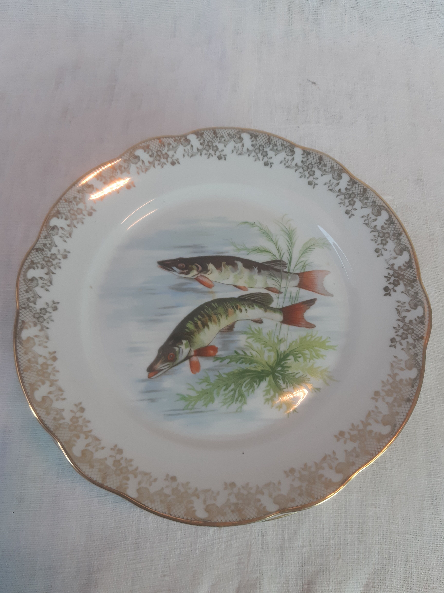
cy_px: 296
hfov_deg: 53.1
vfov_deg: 67.3
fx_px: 445
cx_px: 222
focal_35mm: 26
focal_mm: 3.92
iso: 100
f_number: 1.7
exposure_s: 1/50
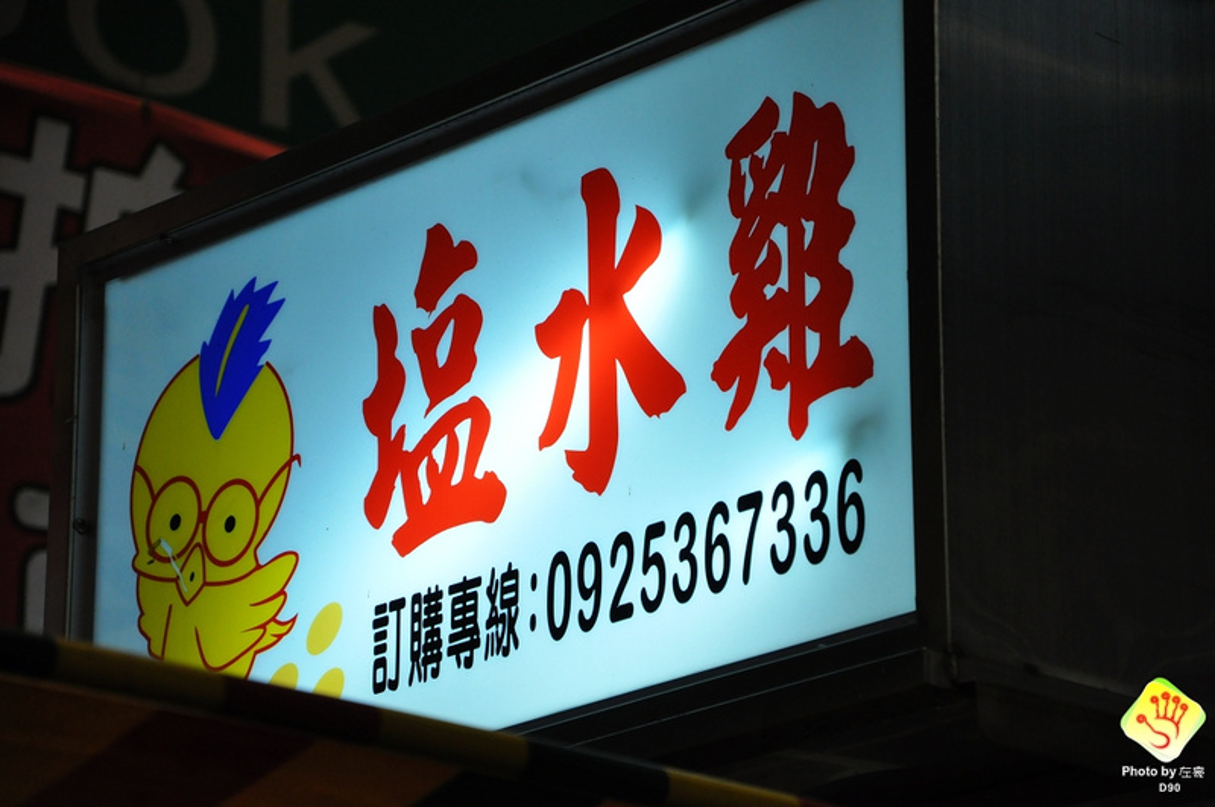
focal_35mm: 158
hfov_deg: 13.1
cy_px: 404
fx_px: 5308
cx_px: 608
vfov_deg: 8.7
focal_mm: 105
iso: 1000
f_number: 5.6
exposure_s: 1/200
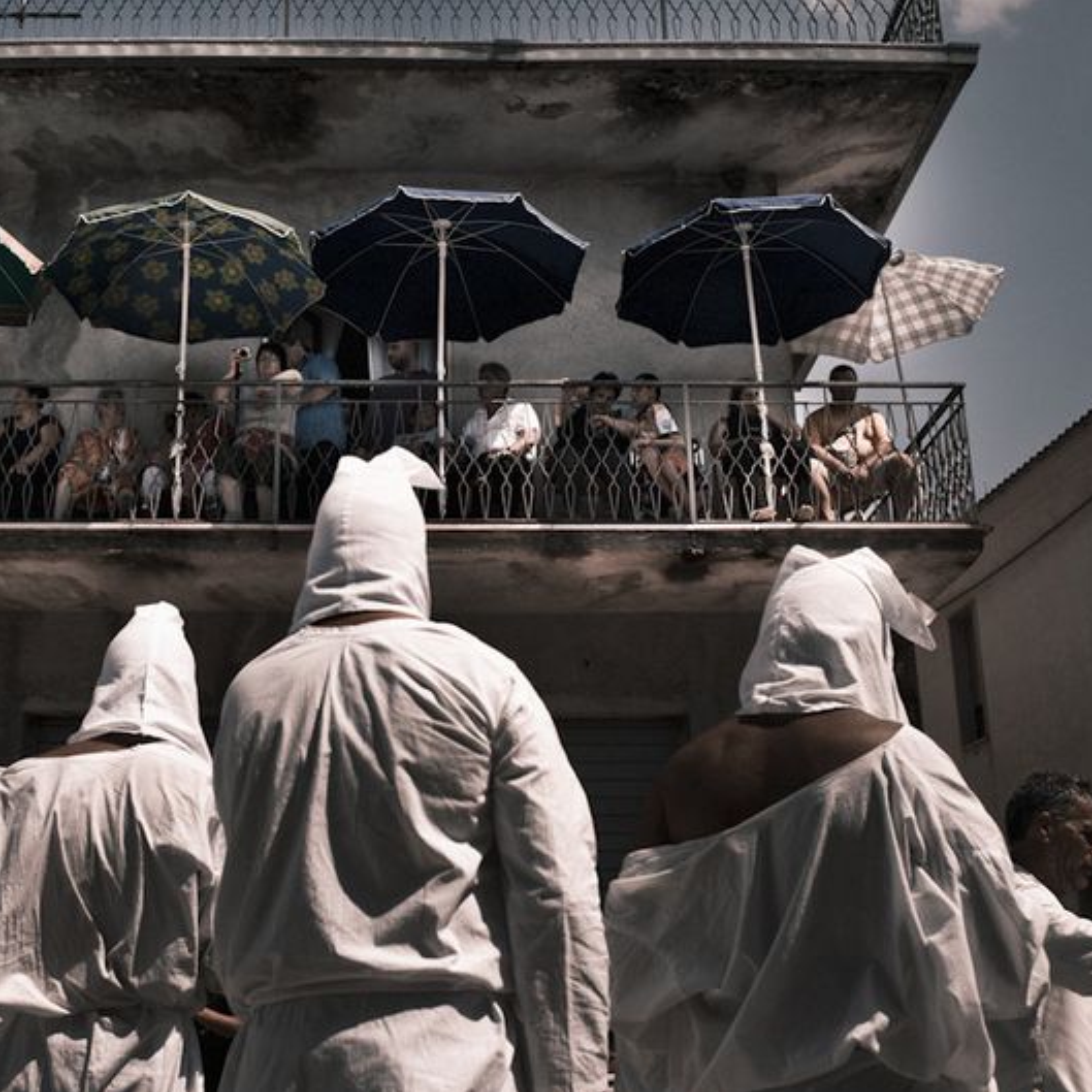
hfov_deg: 37.3
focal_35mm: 45
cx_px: 388
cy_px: 548
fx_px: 1606
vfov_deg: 37.6
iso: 100
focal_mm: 35
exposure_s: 1/500
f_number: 8
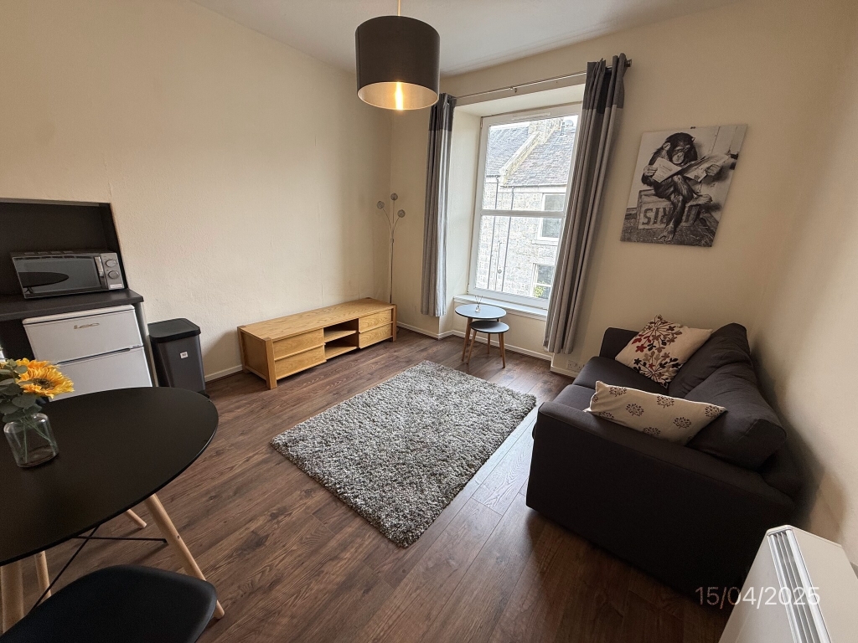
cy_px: 322
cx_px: 429
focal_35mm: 14
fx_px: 347
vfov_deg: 85.7
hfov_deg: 102.1
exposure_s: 1/100
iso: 80
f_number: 2.2
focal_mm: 2.22
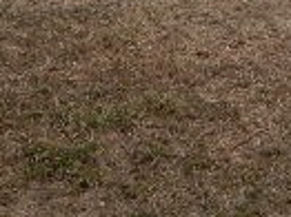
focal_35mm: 152
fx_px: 1277
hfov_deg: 12.6
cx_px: 378
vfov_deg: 8.9
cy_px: -277
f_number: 6.5
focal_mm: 5.6
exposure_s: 1/800
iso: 125
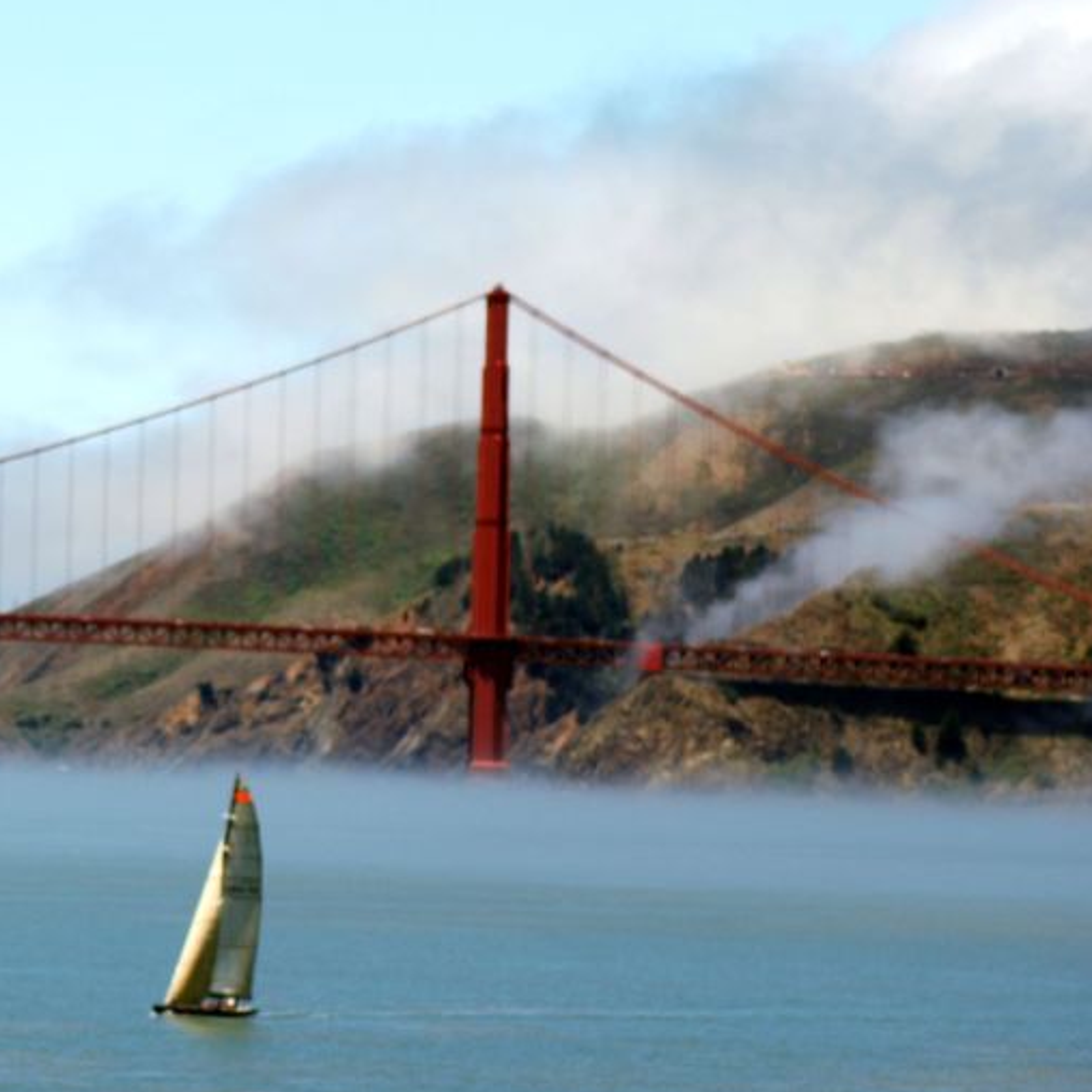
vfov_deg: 5.4
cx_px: 28
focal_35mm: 322
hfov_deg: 5.4
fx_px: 11487
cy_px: 546
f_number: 5.6
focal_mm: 125
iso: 100
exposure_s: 1/500
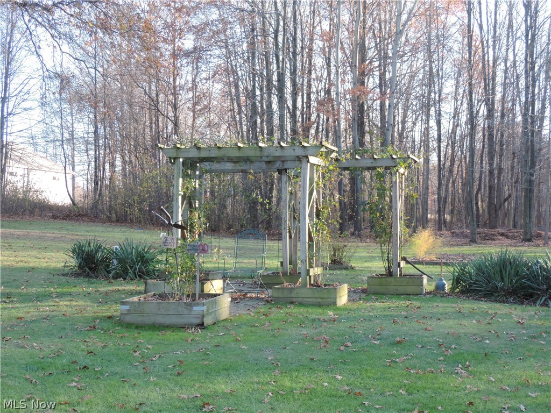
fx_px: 875
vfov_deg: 26.6
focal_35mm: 55
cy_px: 206
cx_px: 276
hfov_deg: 34.9
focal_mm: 9.8
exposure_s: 1/60
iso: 140
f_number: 3.7
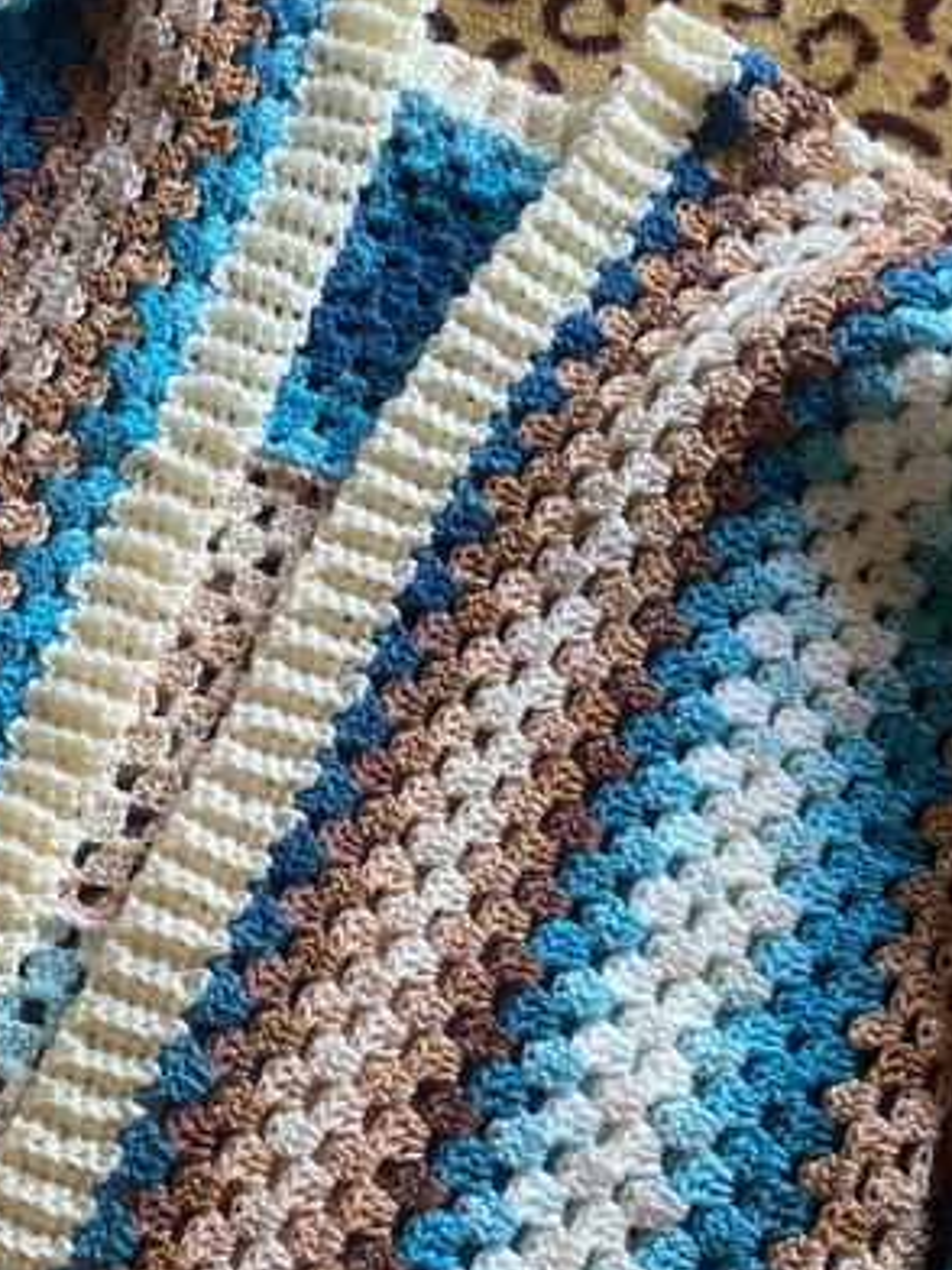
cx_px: 146
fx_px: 1943
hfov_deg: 26.8
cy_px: 894
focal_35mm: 53
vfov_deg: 35.6
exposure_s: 1/68
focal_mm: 4.25
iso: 125
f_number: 1.8
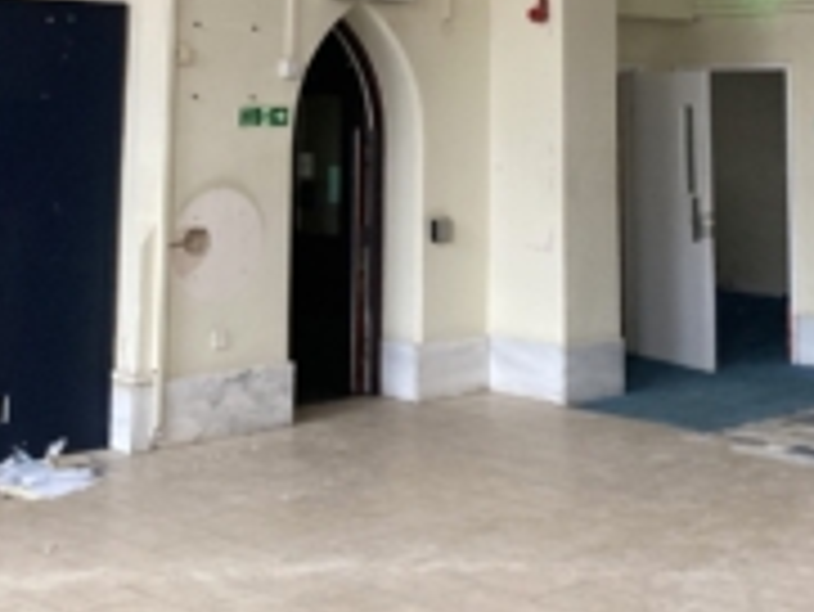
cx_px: 463
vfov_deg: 22.1
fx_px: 1482
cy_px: -50
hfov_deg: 30.7
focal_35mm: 63
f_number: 1.8
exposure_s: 1/42
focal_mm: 3.99
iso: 320
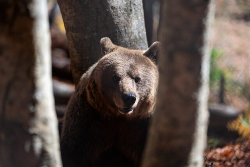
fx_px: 1875
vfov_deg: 5.1
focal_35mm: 270
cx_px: 125
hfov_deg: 7.6
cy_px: 84
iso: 2000
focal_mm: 270
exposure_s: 1/4000
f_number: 5.6
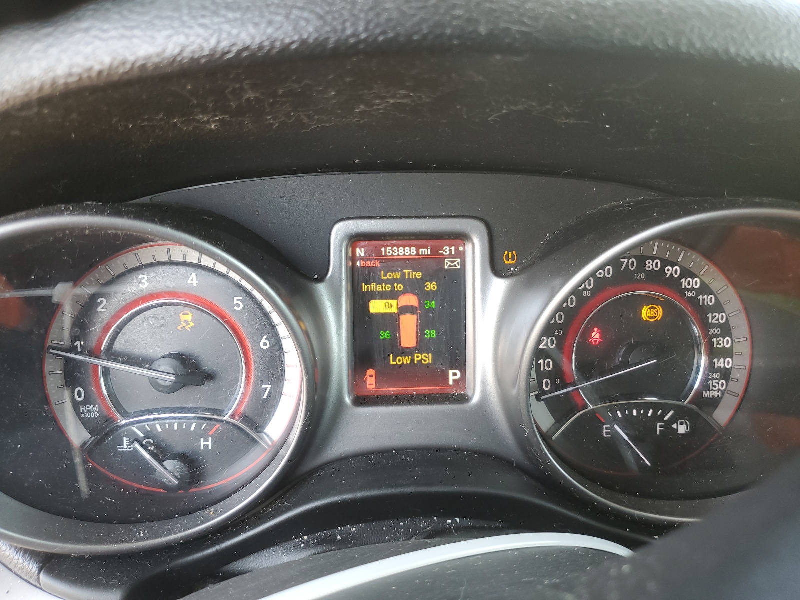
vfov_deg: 53.1
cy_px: 300
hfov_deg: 67.3
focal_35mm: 26
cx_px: 400
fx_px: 601
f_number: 1.5
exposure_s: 1/60.2
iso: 68
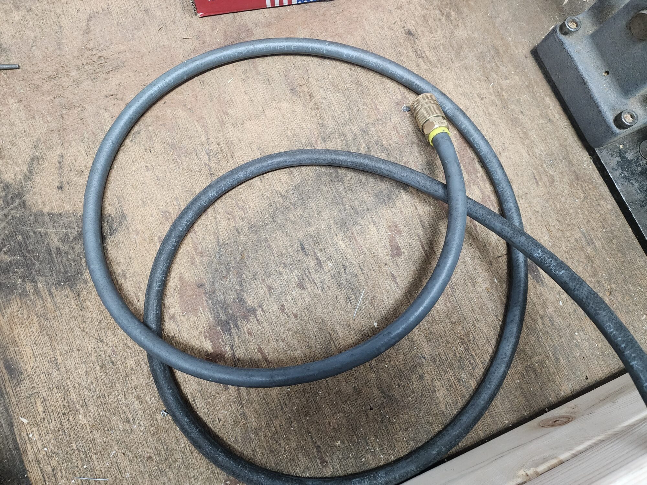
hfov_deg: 73.9
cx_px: 324
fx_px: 430
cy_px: 242
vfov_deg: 58.9
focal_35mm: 23
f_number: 1.8
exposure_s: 1/120
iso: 800
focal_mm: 6.4
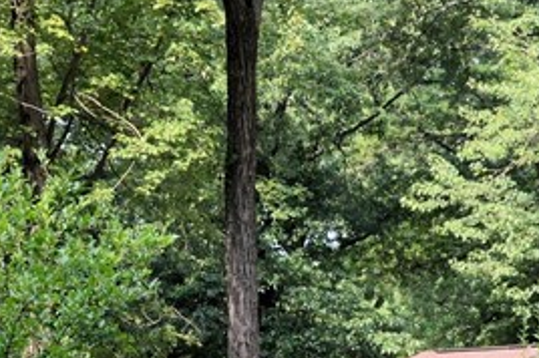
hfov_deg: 10.5
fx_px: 2916
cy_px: 589
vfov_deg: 6.9
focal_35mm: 195
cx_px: 61
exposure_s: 1/160
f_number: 10
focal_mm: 32
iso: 400
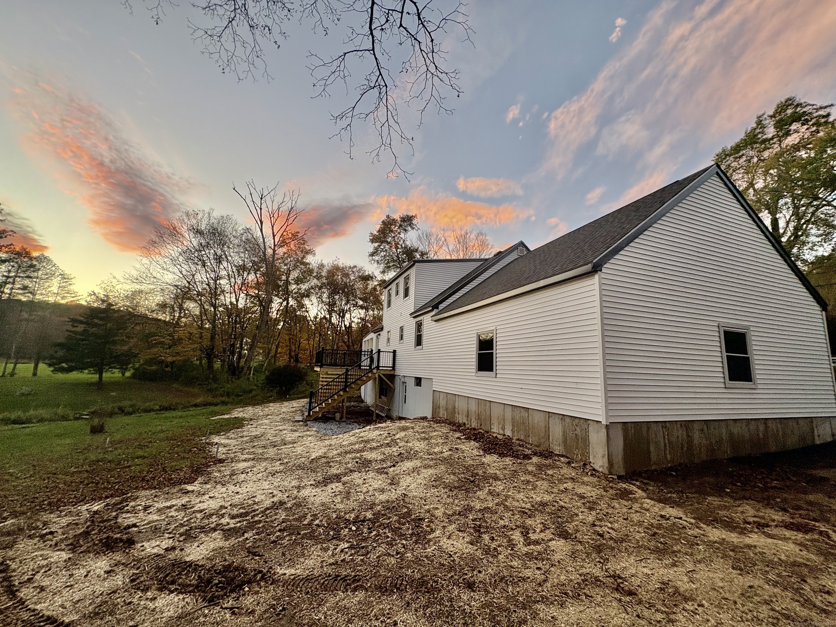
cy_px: 314
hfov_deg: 102.1
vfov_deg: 85.7
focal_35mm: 14
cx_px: 418
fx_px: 338
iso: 125
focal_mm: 2.22
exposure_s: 1/99
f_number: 2.2
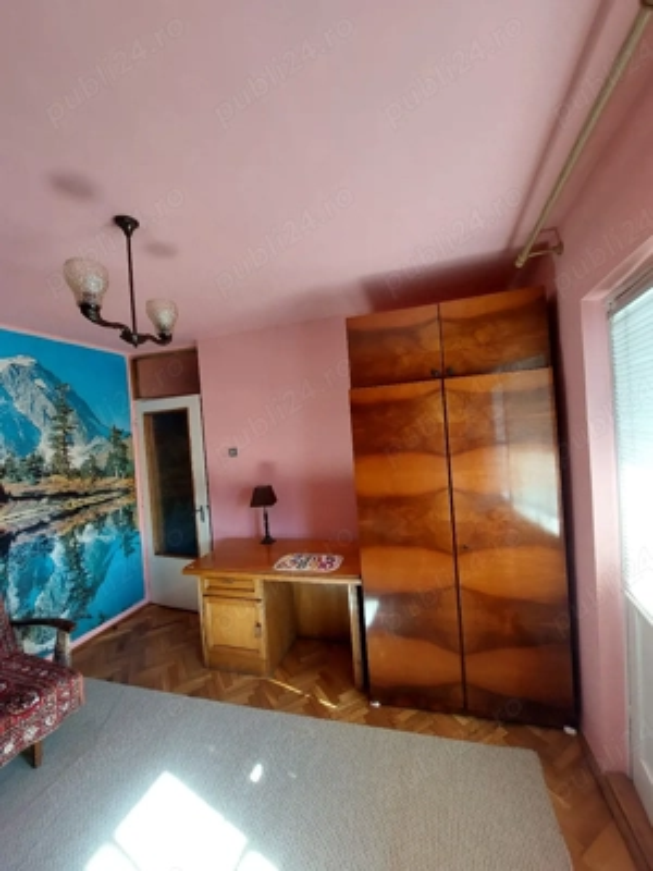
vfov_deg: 106.2
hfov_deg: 89.9
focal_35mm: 13
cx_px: 326
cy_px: 436
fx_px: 327
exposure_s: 1/50
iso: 125
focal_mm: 1.74
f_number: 2.2
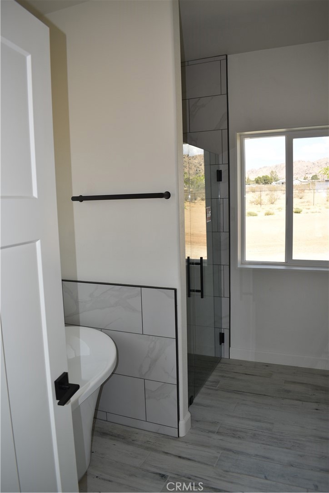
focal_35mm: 27
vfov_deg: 67.4
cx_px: 164
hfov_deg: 47.9
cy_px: 246
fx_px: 370
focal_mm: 18
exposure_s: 1/200
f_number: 5
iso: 100
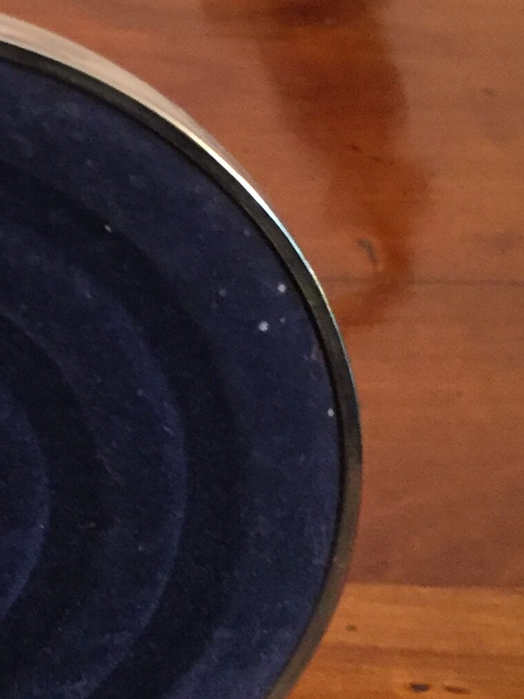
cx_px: -191
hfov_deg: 15.0
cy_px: 144
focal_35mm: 93
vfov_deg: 20.9
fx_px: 1878
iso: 250
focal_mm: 4.15
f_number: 2.2
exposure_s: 1/20
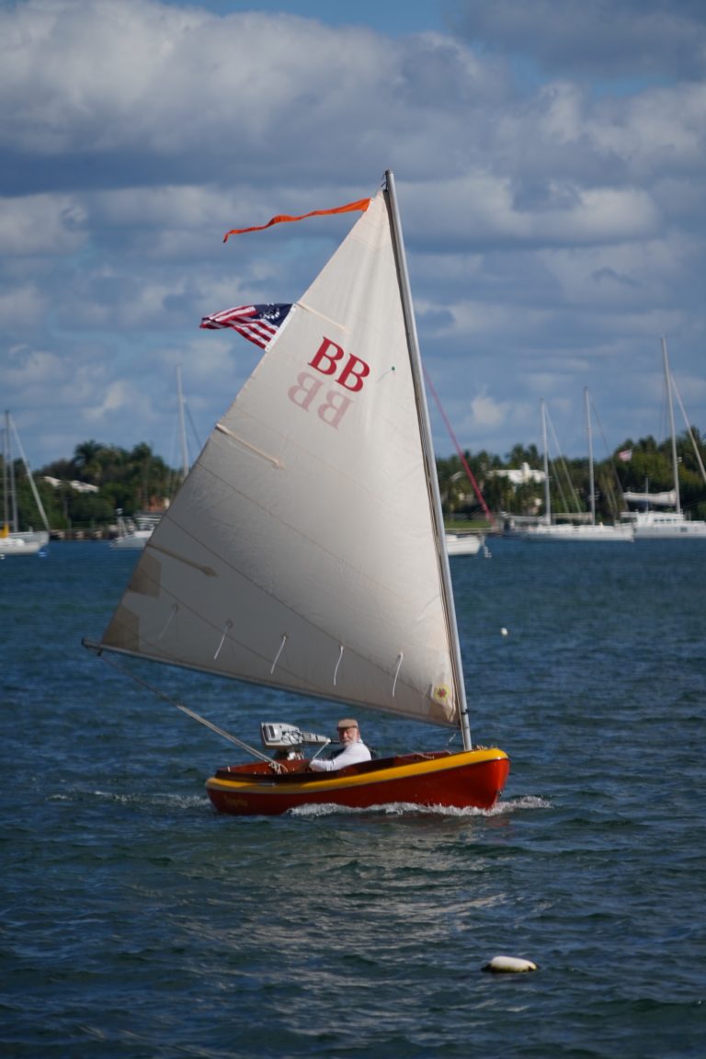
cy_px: 530
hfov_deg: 5.7
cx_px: 353
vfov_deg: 8.6
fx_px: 7059
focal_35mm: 240
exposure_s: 1/2000
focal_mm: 240
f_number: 6.3
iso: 250
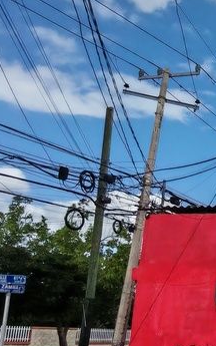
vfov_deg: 33.9
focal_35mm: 59
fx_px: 555
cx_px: 467
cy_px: 258
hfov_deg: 15.7
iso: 50
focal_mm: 1.96
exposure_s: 1/1700
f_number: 2.2
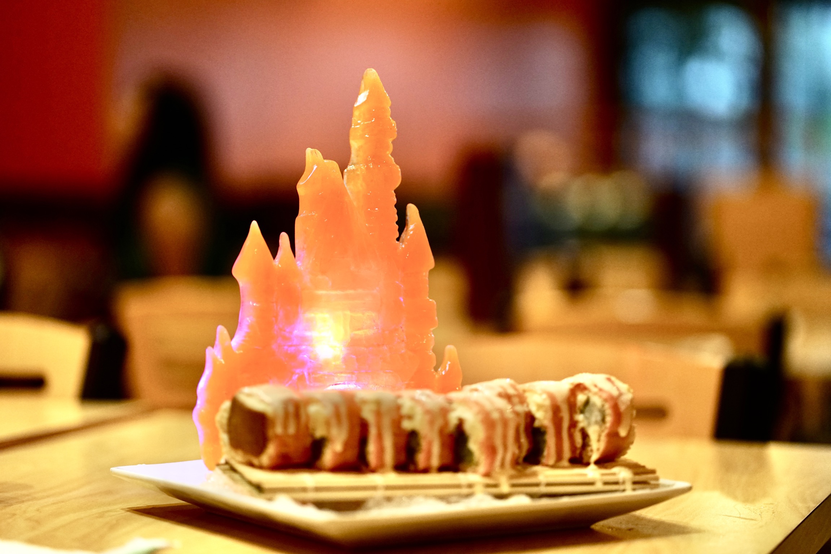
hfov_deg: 23.9
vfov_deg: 16.1
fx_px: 1962
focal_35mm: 85
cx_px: 416
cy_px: 277
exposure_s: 1/160
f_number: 2
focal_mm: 85
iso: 2000
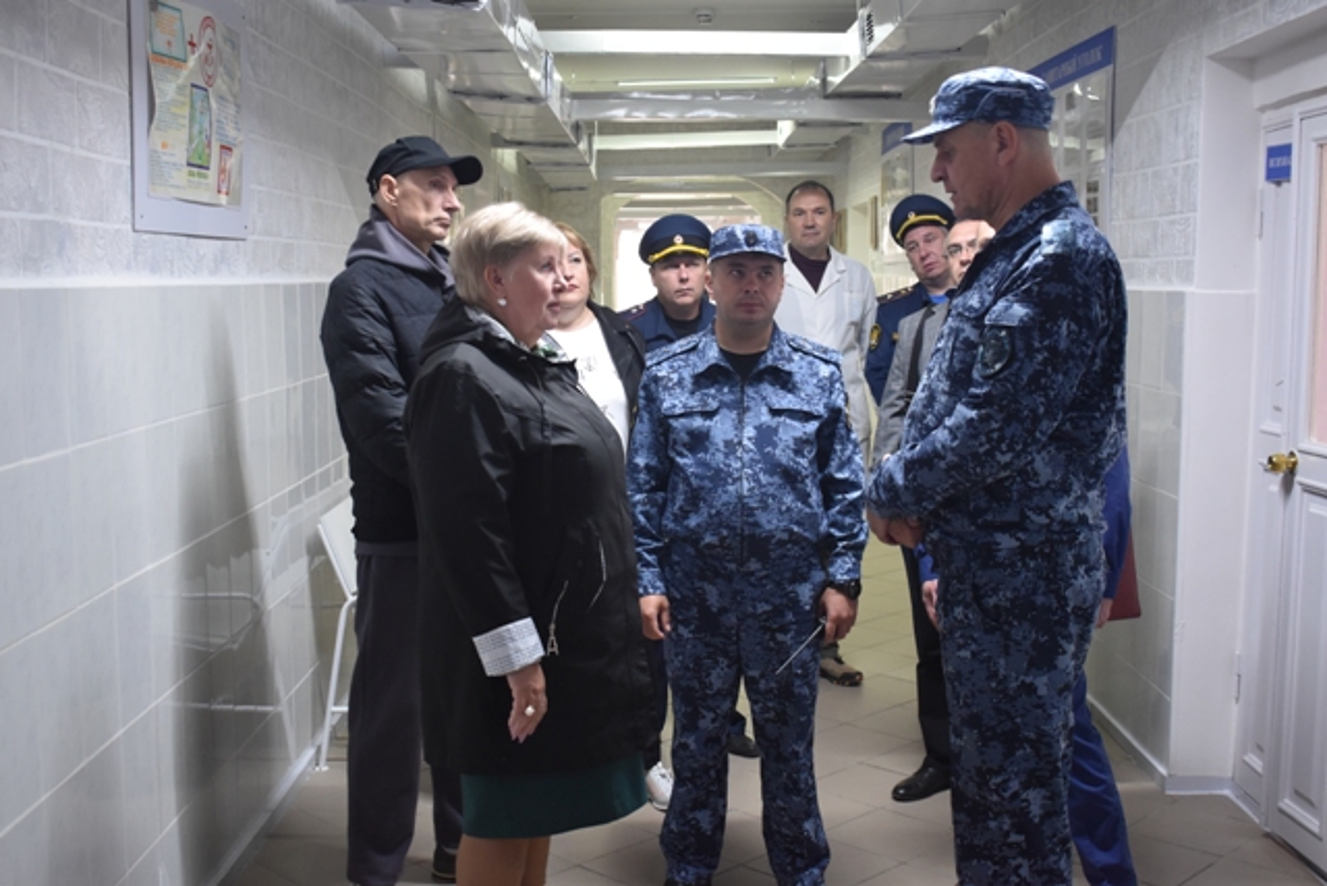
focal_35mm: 40
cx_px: 664
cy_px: 443
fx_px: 1493
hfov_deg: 47.9
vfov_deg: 33.0
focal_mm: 27
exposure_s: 1/30
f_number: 4
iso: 1250
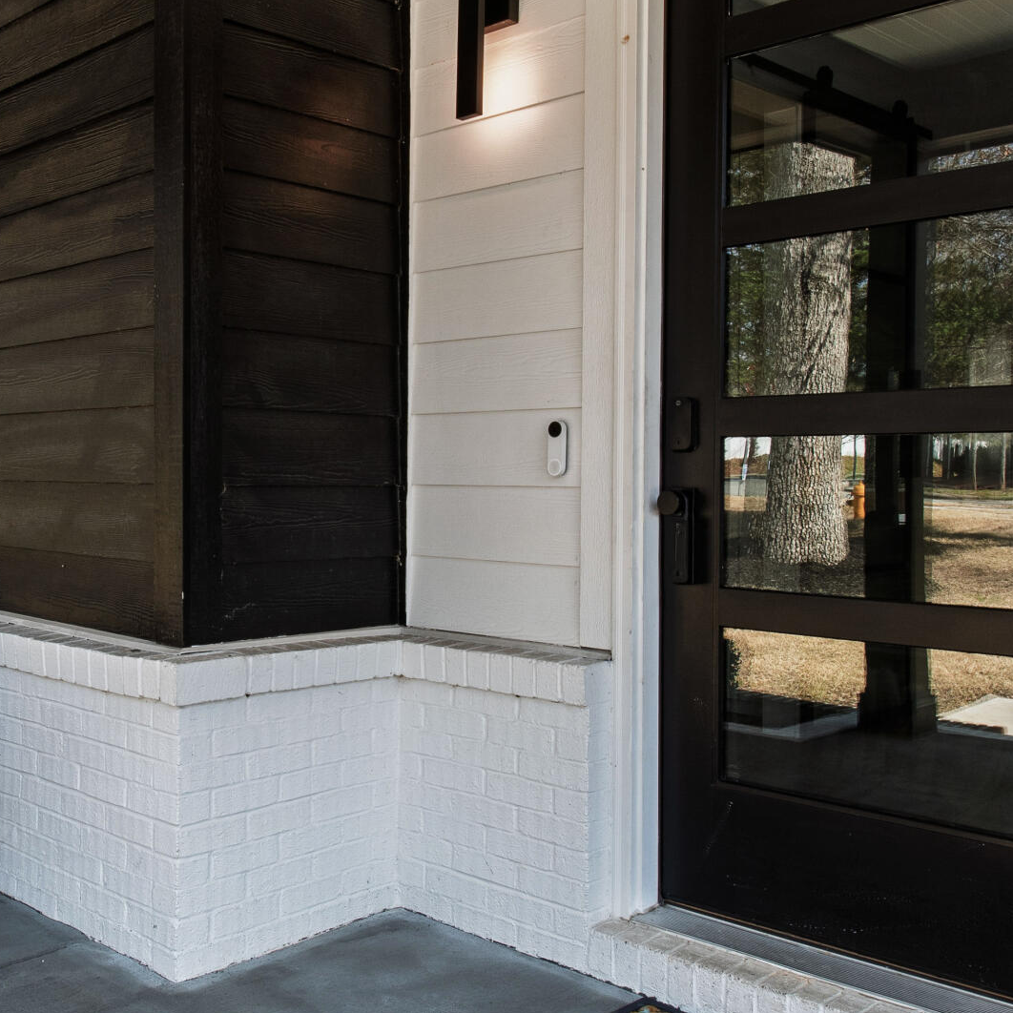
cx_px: 325
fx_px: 1192
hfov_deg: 45.2
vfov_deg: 46.0
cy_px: 462
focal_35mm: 36
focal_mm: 10
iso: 100
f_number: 8
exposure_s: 1/50
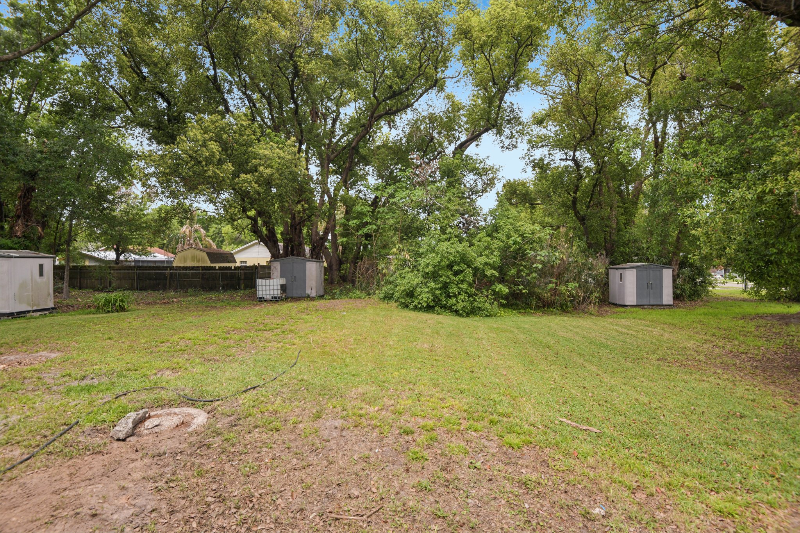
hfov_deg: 96.7
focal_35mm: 16
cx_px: 400
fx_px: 356
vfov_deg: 73.7
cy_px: 266
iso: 400
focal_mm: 16
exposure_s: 1/400
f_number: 8
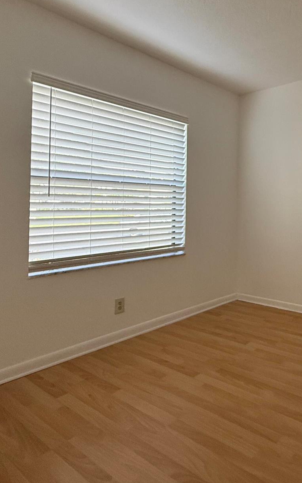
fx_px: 329
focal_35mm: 25
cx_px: 279
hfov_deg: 44.3
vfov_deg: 72.0
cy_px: 201
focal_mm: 2.22
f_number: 2.2
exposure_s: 1/120
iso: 250
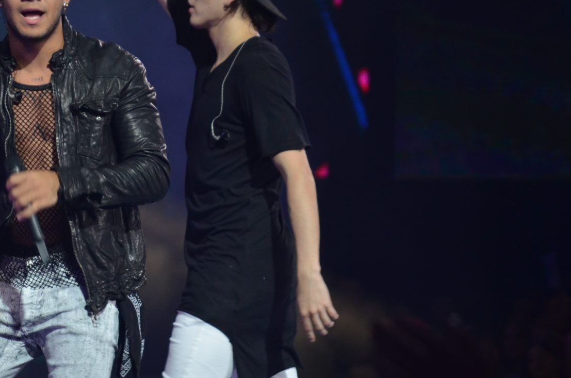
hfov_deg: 4.5
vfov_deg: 3.0
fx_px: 7248
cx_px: 45
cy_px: 150
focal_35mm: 458
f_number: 5.3
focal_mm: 165
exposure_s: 1/125
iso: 800
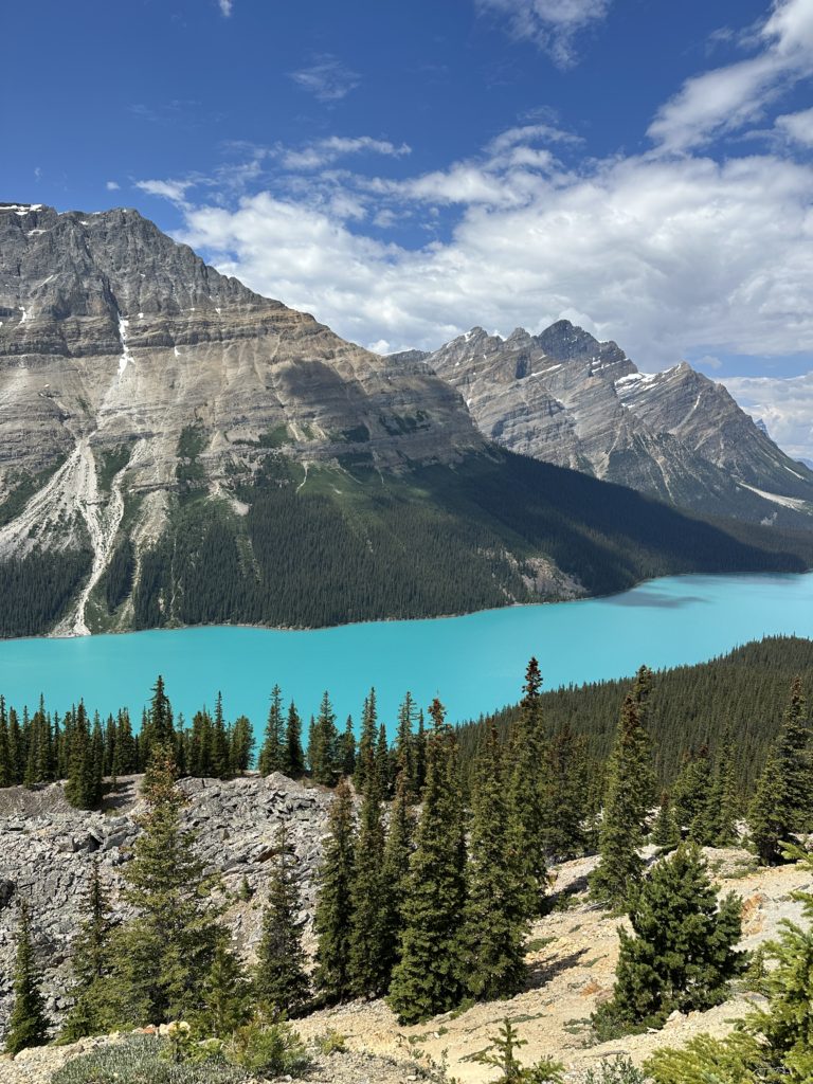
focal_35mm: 24
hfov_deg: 56.8
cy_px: 542
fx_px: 752
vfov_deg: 71.6
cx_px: 406
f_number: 1.78
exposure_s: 1/3597
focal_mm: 6.86
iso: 80
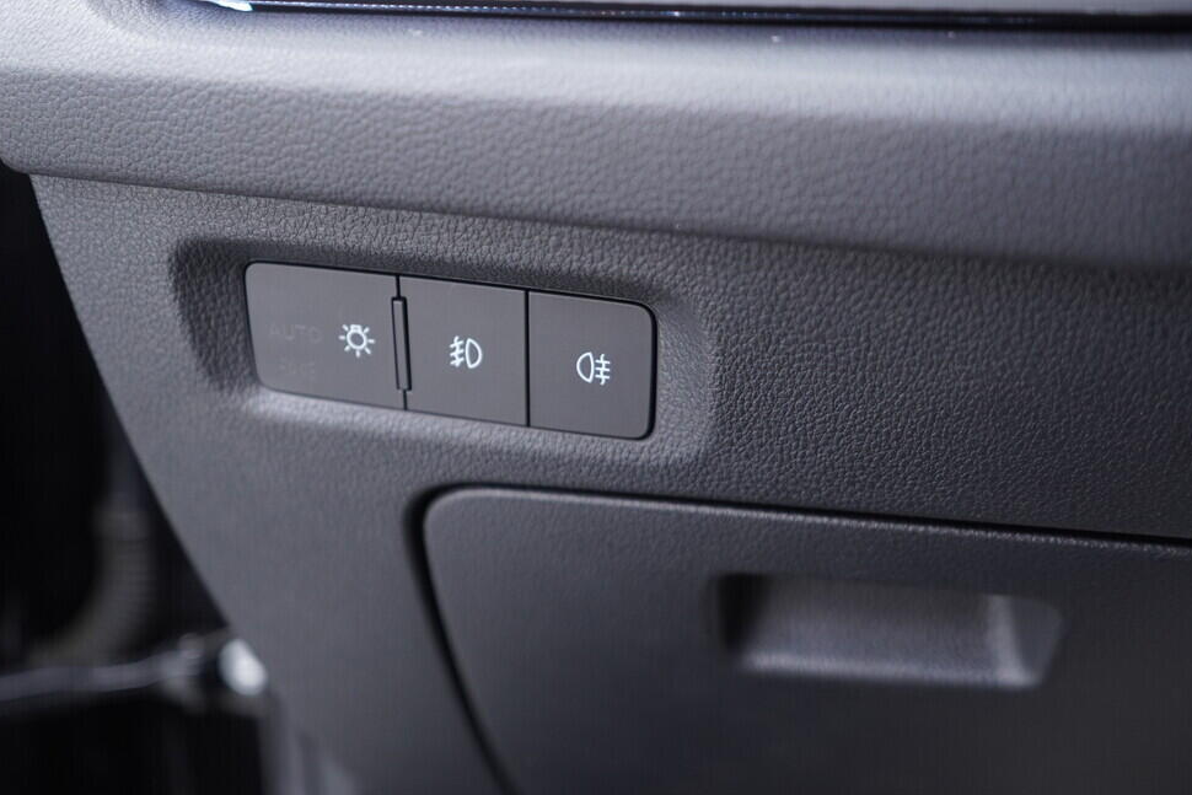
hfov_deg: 50.7
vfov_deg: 35.1
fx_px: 1258
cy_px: 400
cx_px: 580
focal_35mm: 38
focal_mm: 24
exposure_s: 1/40
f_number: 2.8
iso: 400
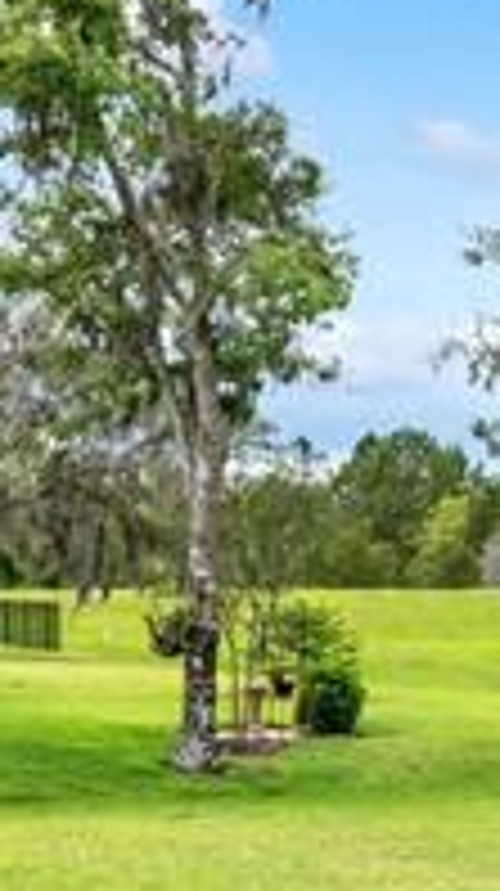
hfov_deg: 13.9
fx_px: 1796
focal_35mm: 76
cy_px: 603
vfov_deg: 27.7
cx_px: 932
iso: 100
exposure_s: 1/100
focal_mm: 14
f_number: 8
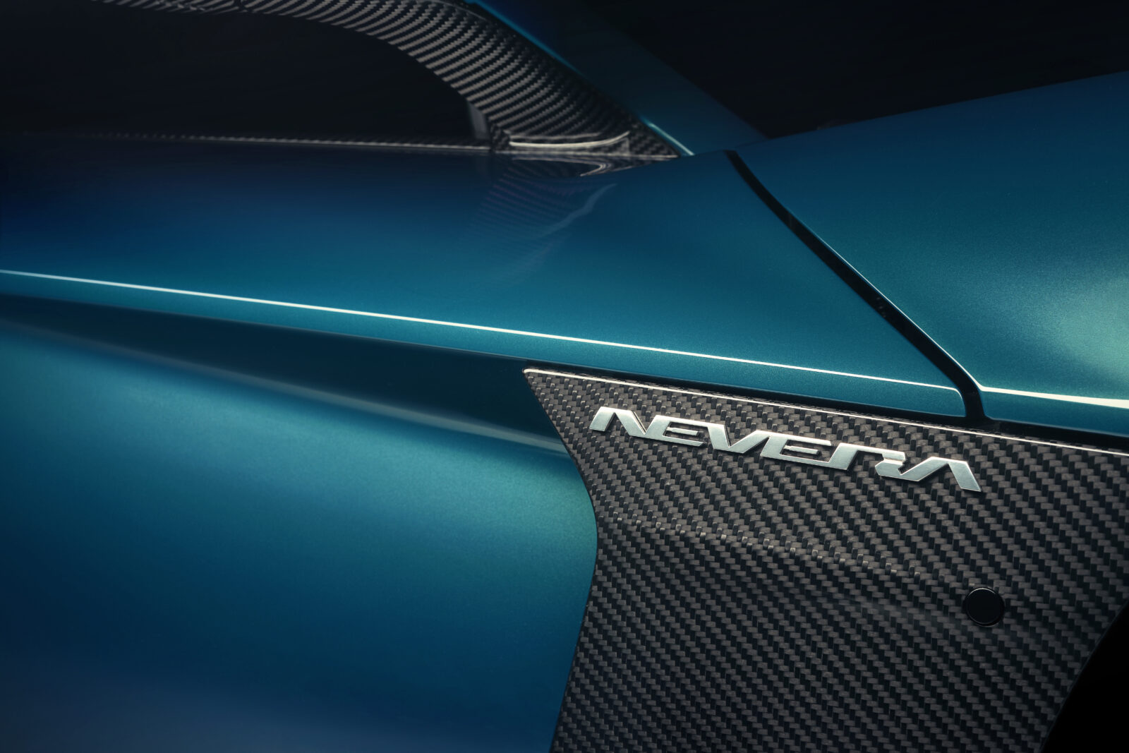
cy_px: 376
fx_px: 1568
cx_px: 564
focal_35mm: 50
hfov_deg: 39.6
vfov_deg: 27.0
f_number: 8
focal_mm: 50
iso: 50
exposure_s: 1/160
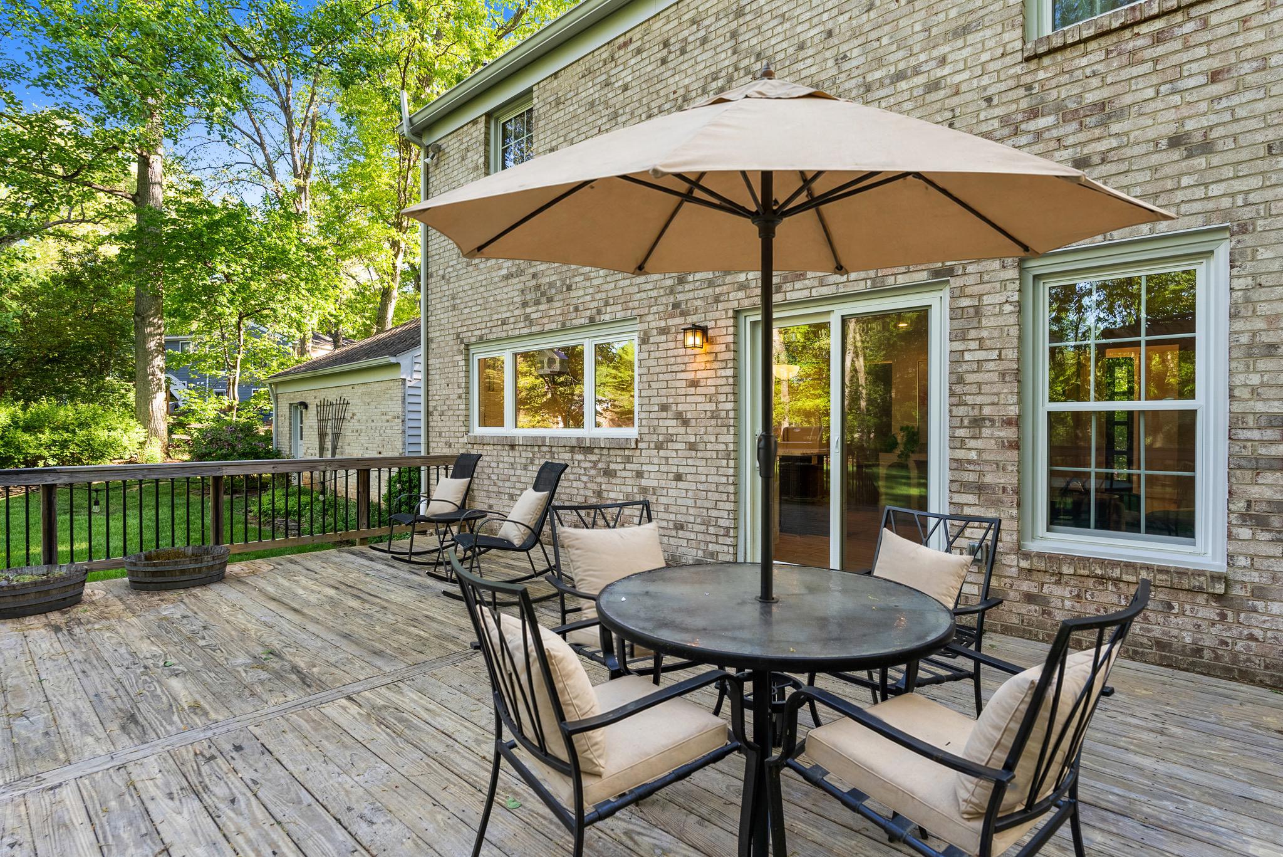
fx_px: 642
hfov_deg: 90.0
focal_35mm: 18
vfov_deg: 67.4
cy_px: 428
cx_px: 642
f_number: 4.5
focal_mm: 18
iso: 200
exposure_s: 1/100
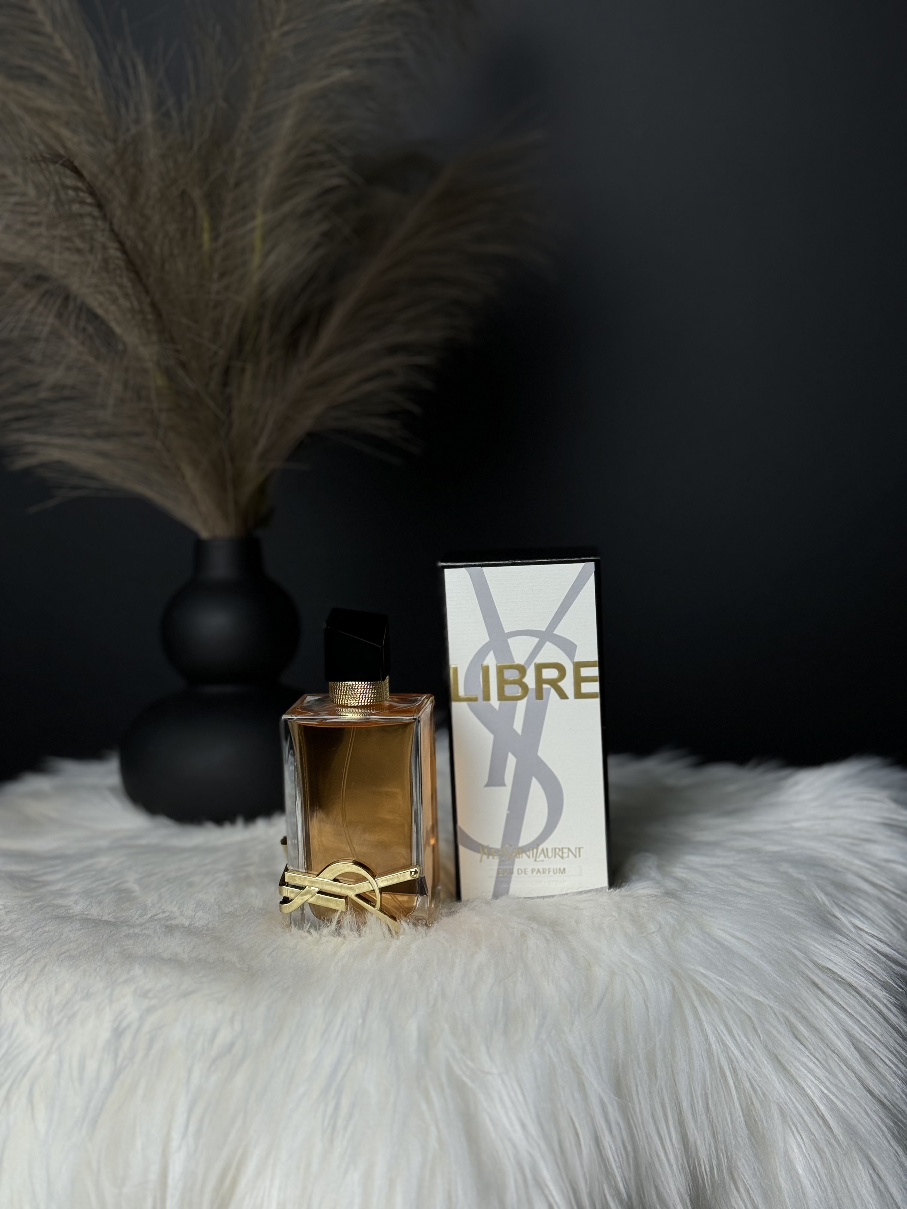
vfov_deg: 39.7
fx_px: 1677
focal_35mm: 48
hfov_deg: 30.3
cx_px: 454
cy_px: 604
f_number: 1.78
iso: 64
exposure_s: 1/582
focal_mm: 6.76
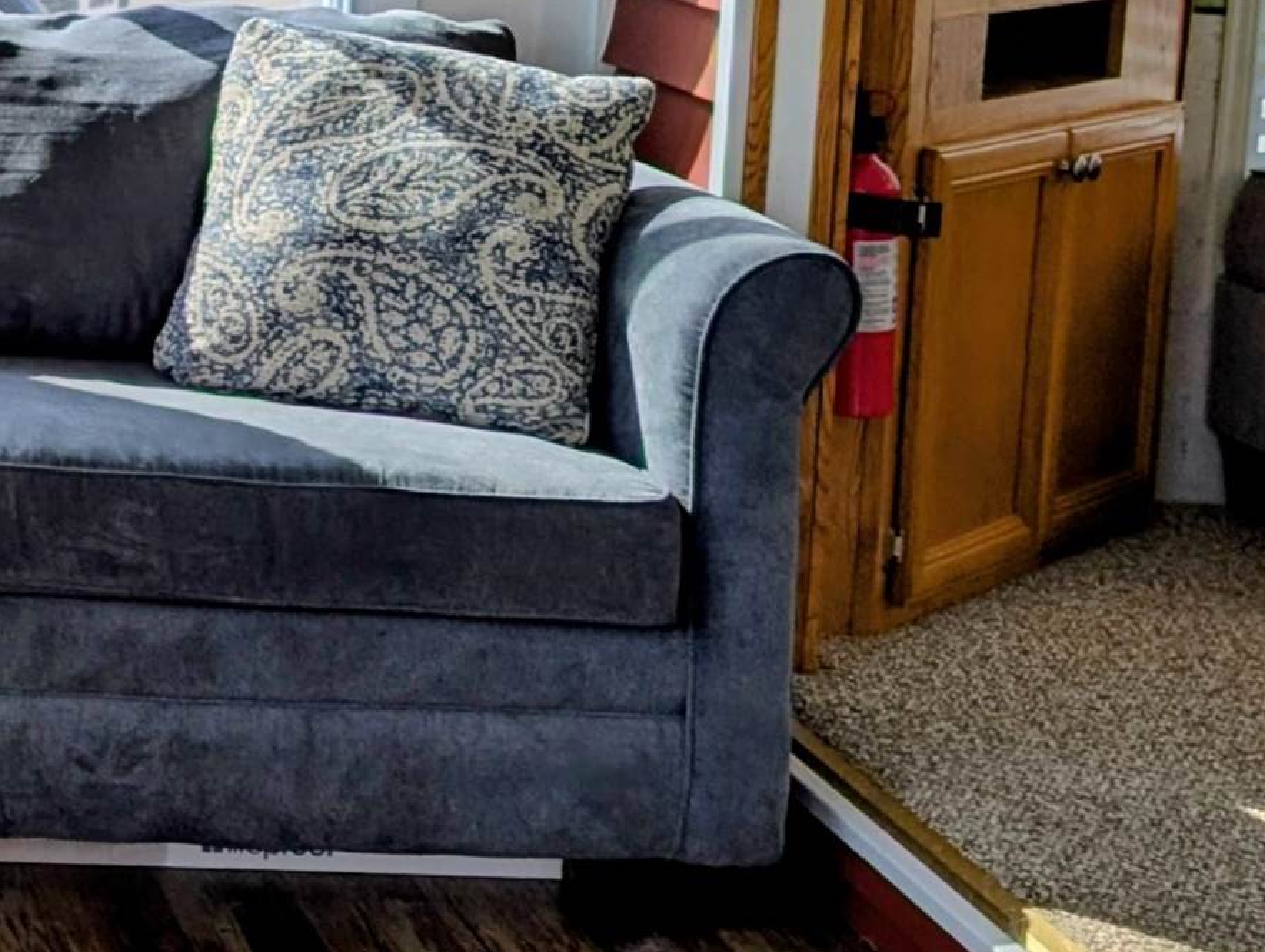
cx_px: -720
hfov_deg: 19.8
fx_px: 3037
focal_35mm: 83
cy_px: -10
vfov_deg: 17.4
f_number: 1.68
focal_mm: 6.9
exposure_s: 1/347
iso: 19
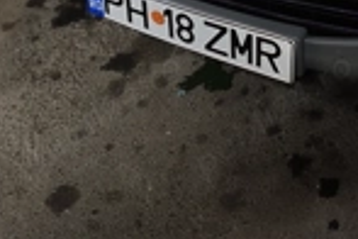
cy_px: -217
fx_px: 646
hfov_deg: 29.0
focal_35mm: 65
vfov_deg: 16.6
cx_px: 358
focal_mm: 6.19
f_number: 1.65
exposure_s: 1/25
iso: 1600
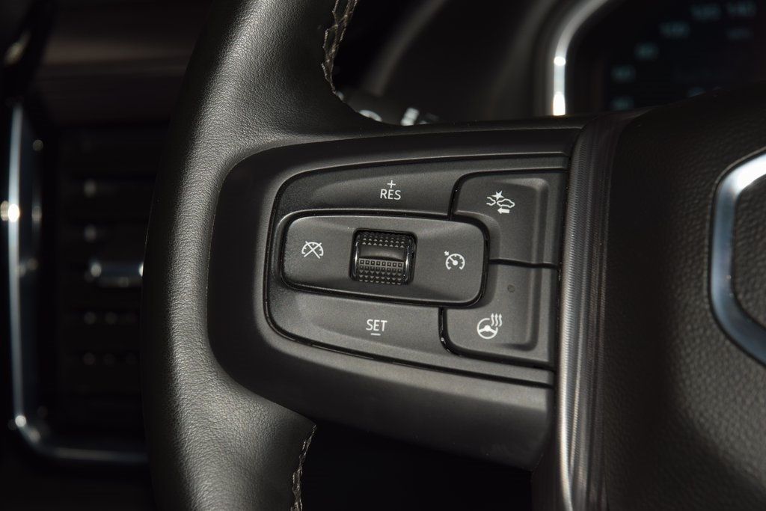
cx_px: 383
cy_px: 256
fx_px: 1979
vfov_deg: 14.7
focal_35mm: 93
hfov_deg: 21.9
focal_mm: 62
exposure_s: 1/125
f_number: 8
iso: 100
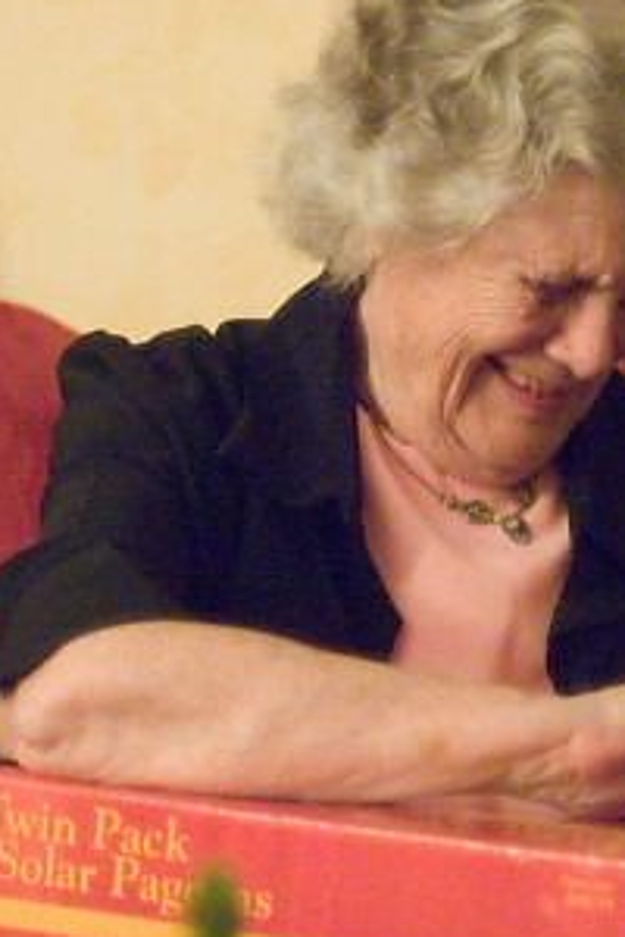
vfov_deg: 13.6
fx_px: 3906
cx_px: 444
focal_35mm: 150
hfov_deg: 9.1
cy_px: 712
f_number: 1.4
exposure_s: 1/50
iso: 640
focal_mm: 50
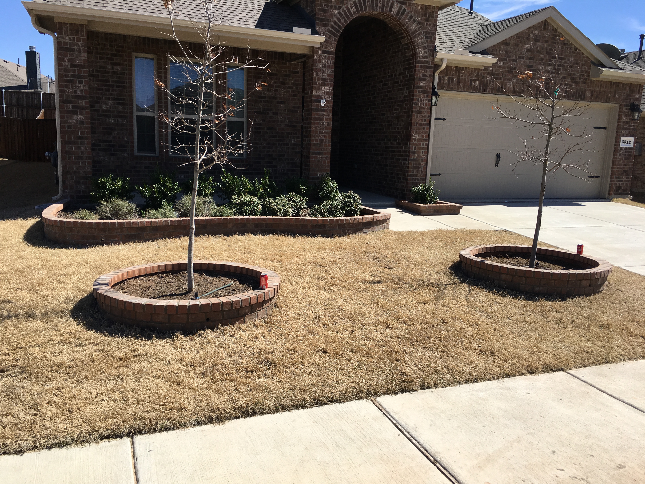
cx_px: 322
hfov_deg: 61.7
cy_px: 242
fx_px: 540
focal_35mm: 29
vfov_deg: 48.2
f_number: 2.2
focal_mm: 4.15
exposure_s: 1/1789
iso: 25
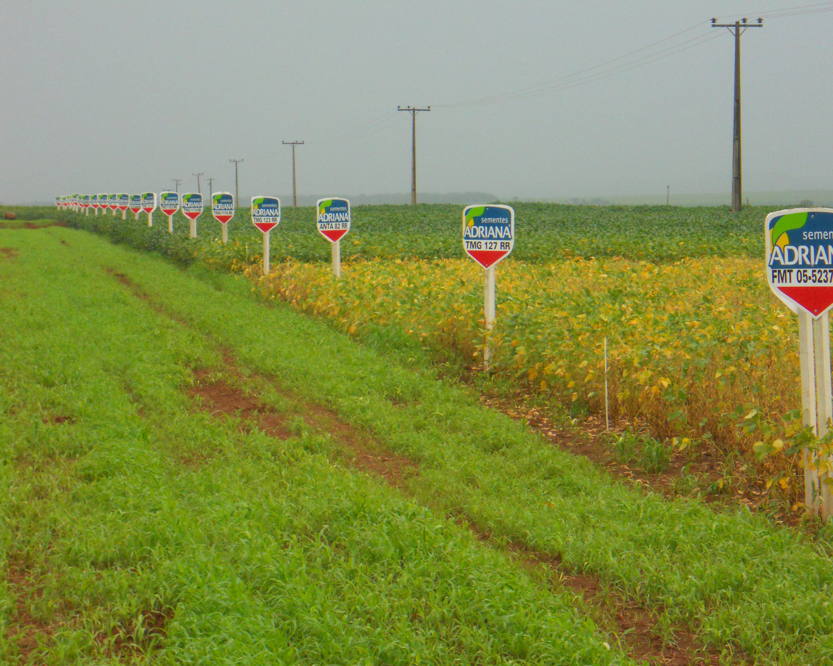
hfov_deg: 13.2
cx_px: 444
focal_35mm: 146
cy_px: 333
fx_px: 3599
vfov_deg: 10.6
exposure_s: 1/500
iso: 400
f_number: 6.6
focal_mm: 25
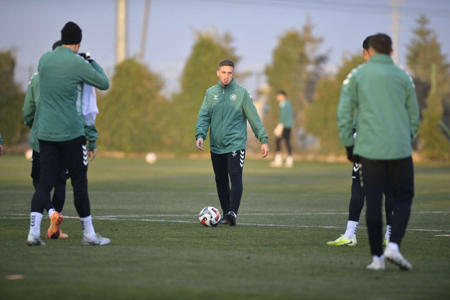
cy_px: 150
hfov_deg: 6.9
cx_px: 225
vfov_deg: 4.6
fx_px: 3749
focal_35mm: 300
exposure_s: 1/1250
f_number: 2.8
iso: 1250
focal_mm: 300
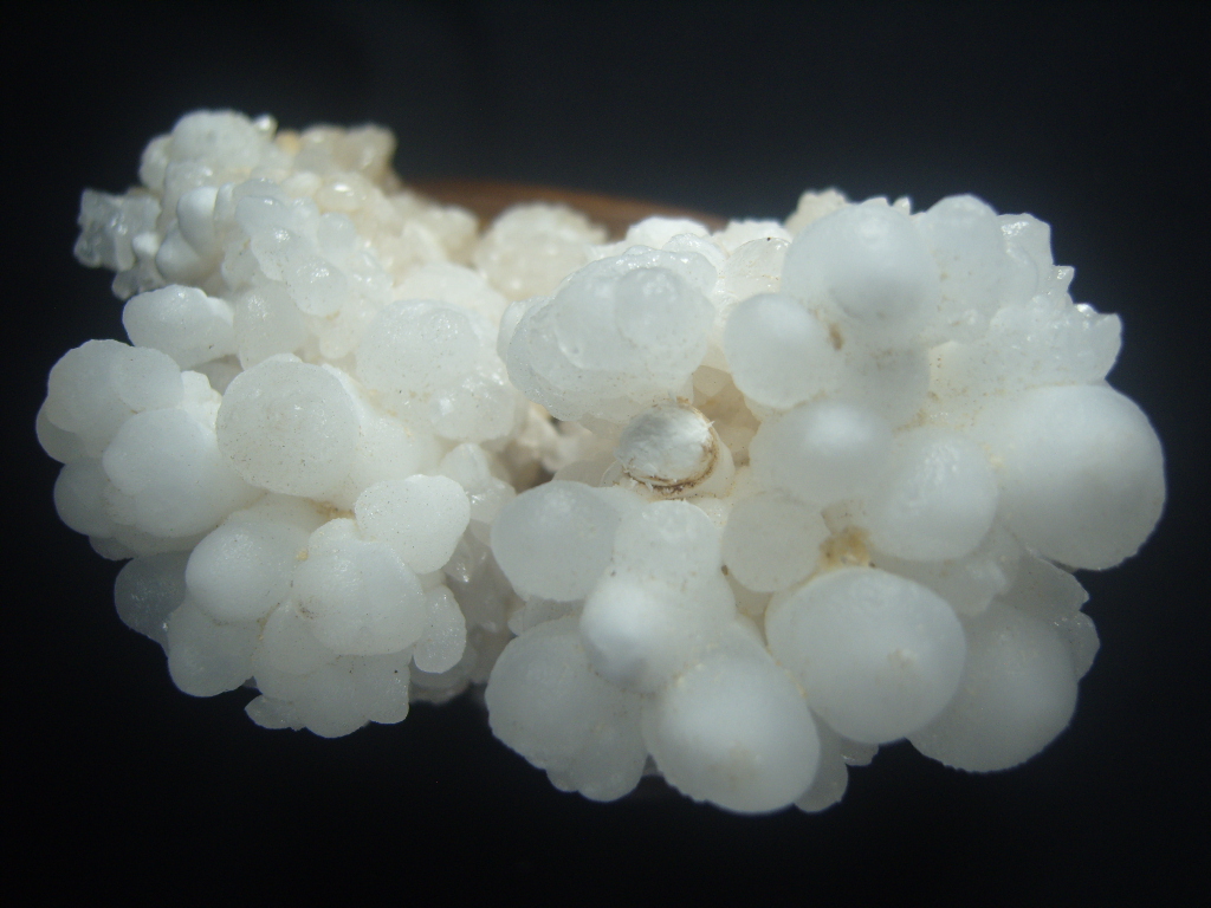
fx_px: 1224
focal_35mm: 35
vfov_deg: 40.7
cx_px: 606
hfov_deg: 52.6
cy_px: 454
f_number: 7.1
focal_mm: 7.4
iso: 80
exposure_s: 1/180
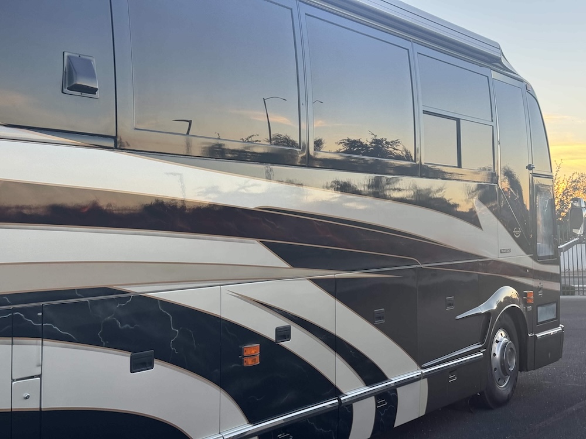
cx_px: 293
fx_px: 813
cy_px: 220
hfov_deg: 39.7
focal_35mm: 48
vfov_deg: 30.3
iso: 64
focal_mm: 6.76
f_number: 1.78
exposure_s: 1/140
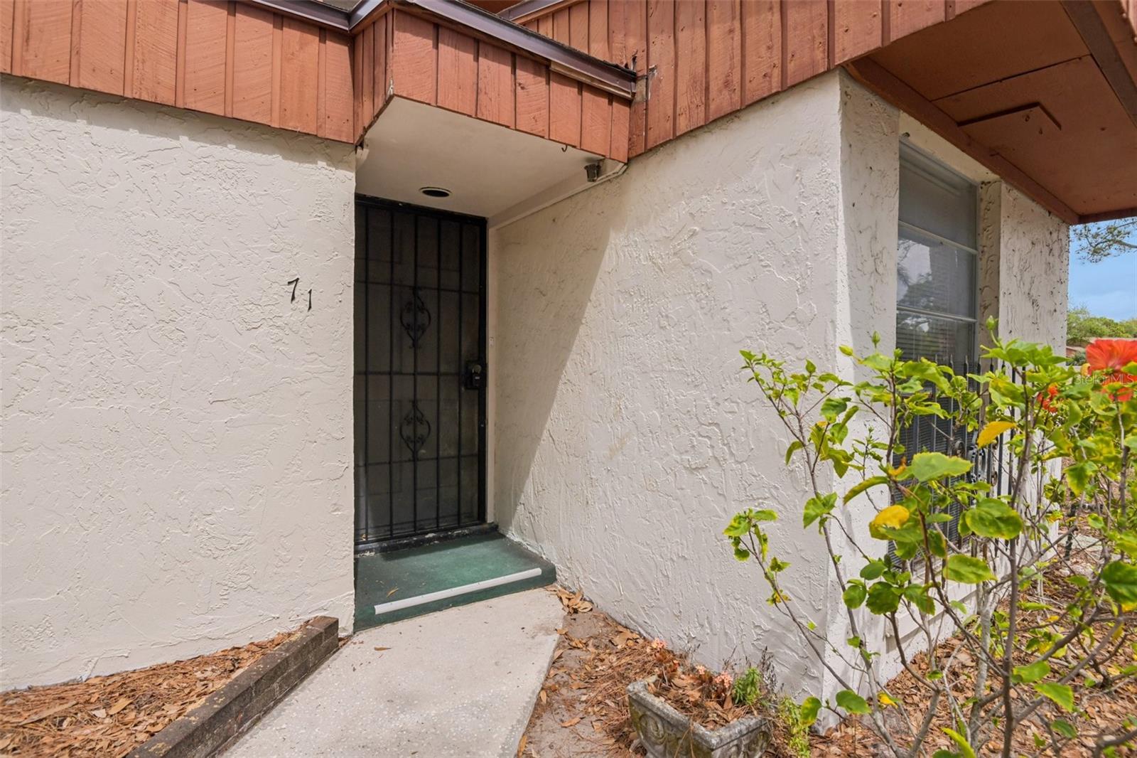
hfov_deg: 96.7
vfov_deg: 73.7
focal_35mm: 16
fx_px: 505
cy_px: 379
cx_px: 568
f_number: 8
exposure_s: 1/1000
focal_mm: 16
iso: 400
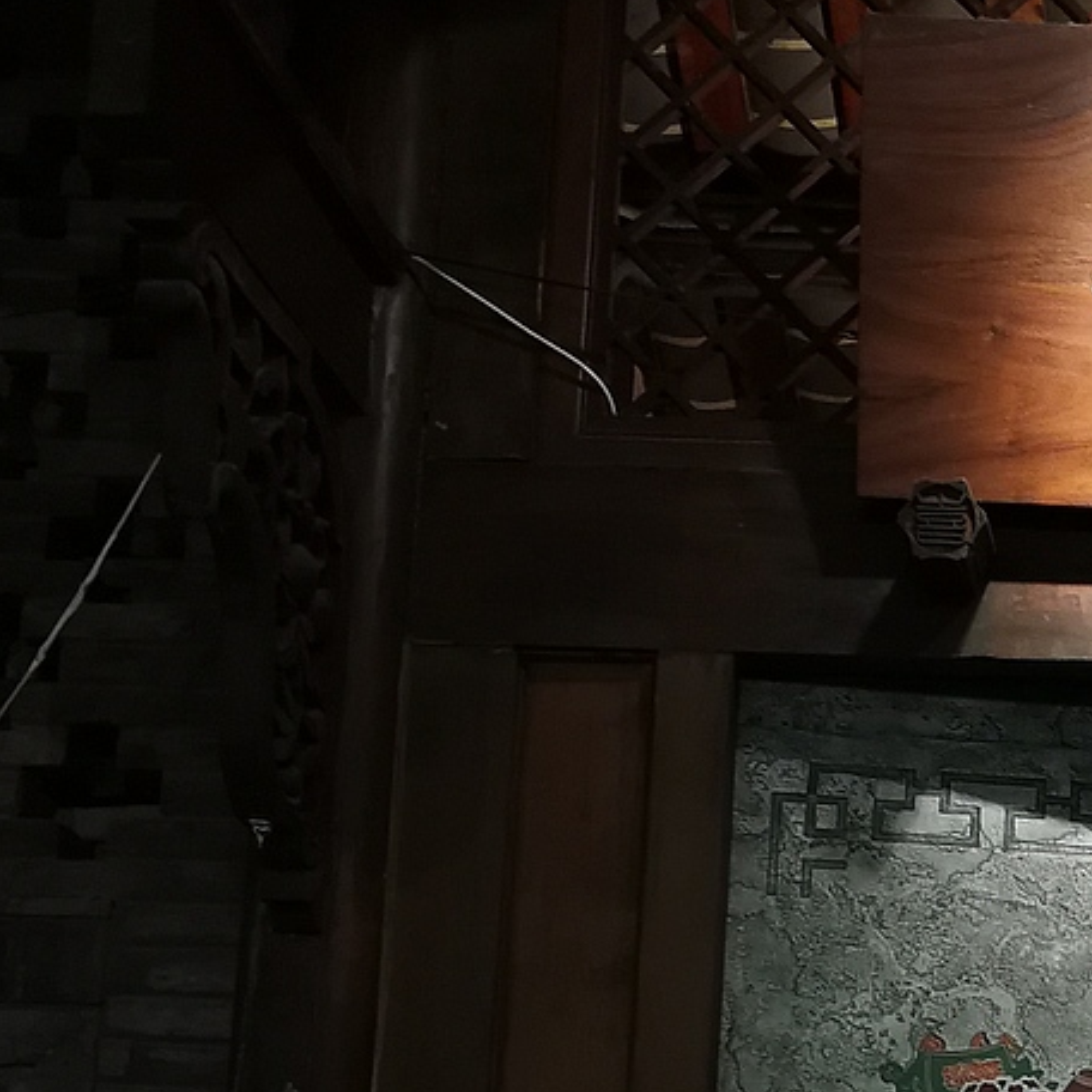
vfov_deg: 19.8
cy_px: 983
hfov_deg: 18.8
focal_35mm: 86
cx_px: 1394
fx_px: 3069
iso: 500
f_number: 1.8
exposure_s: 1/50
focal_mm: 4.75
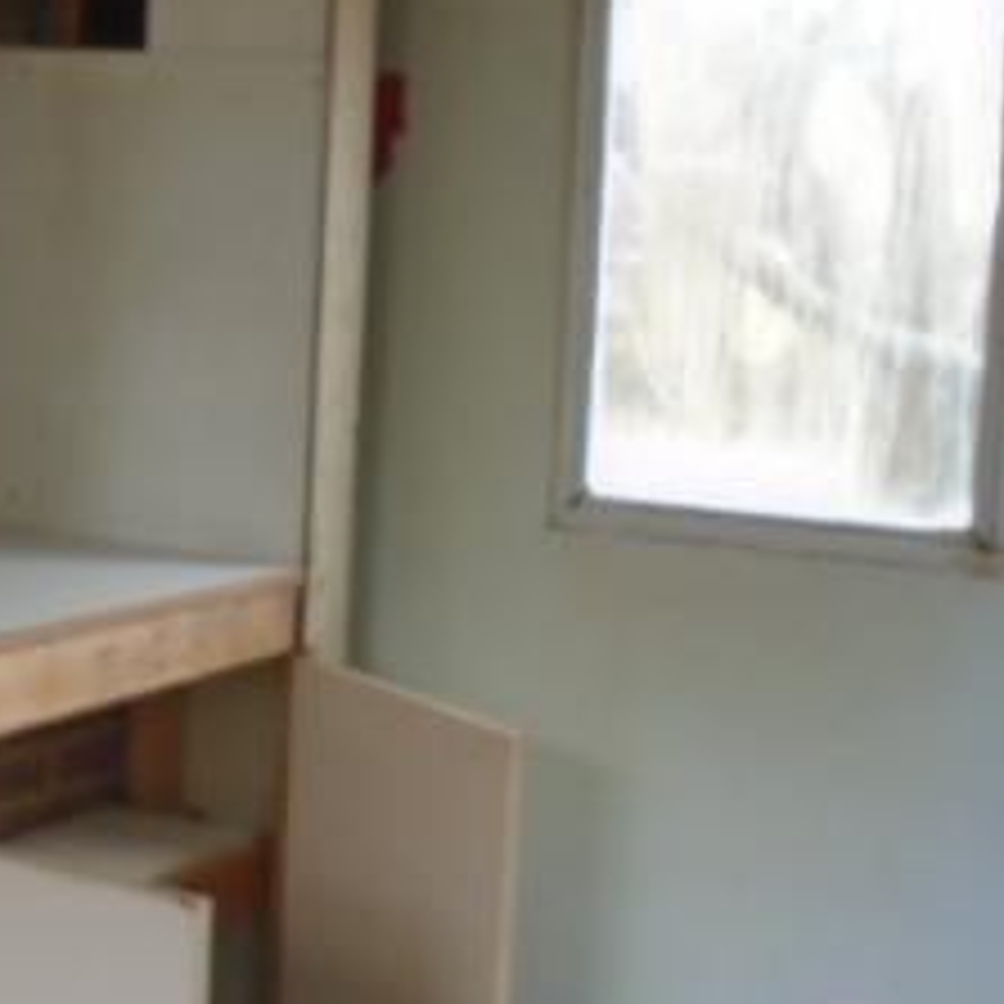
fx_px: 2166
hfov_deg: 26.1
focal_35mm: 66
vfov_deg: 26.1
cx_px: 468
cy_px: 549
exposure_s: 1/30
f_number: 3.2
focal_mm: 4.6
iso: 160
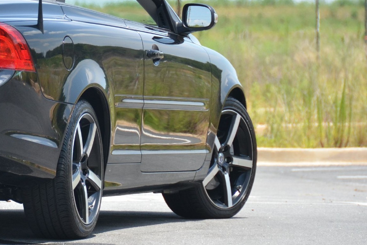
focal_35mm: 421
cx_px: -12
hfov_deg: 4.9
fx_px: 4290
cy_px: 64
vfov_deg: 3.3
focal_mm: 130
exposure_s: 1/1000
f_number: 5.6
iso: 500
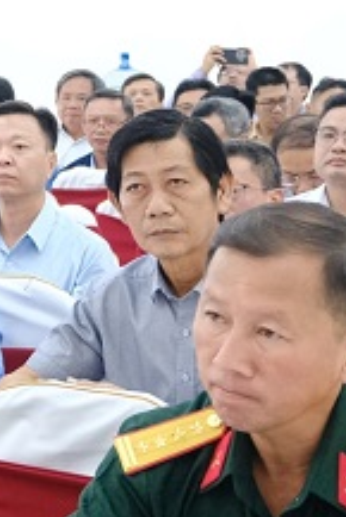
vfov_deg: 14.9
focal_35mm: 137
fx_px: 1972
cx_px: -492
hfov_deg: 9.0
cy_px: 105
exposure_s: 1/60
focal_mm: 22.3
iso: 2000
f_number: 4
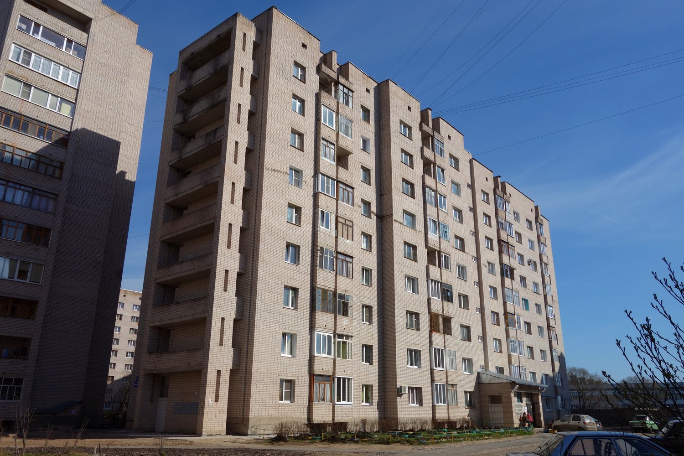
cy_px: 228
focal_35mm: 28
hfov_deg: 65.5
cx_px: 342
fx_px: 532
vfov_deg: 46.4
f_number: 6.3
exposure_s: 1/800
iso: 125
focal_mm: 10.4
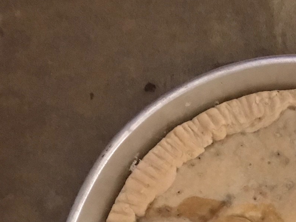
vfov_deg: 19.6
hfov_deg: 25.6
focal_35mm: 71
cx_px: 319
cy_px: 258
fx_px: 607
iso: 160
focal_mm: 3.99
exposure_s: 1/4
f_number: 1.8
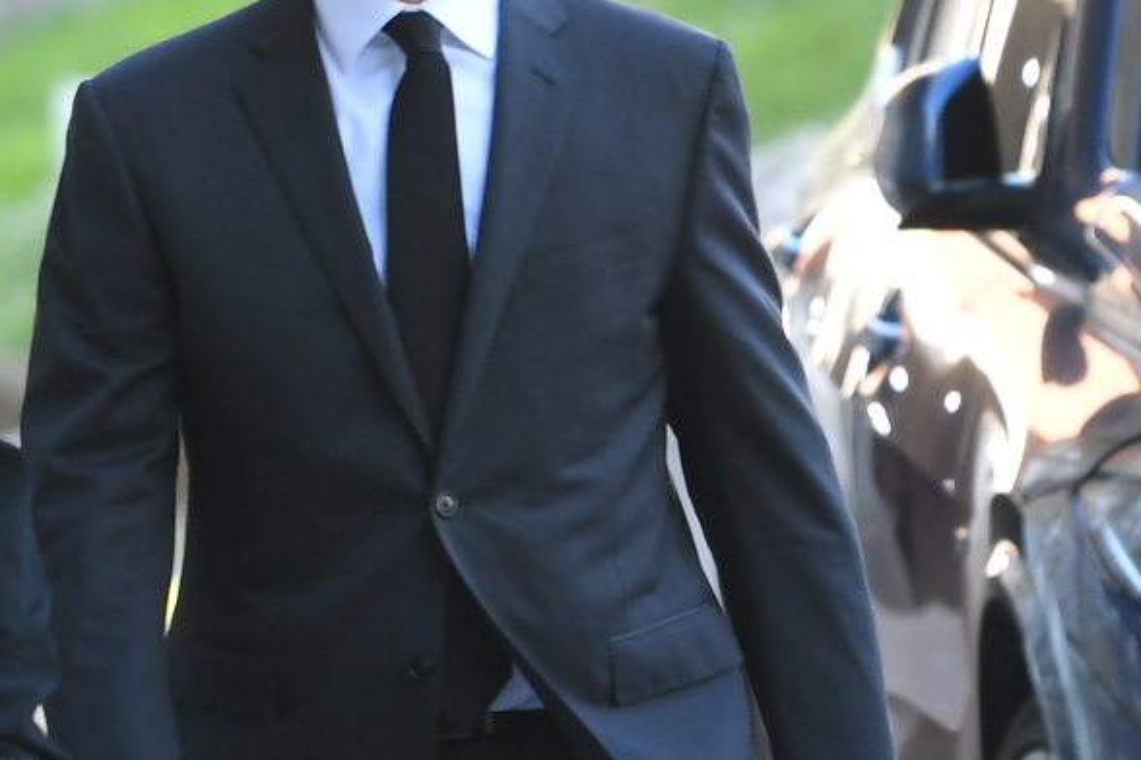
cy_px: 361
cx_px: 221
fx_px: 17462
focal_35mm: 551
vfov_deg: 2.5
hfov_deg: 3.7
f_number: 4
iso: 500
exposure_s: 1/200
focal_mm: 200
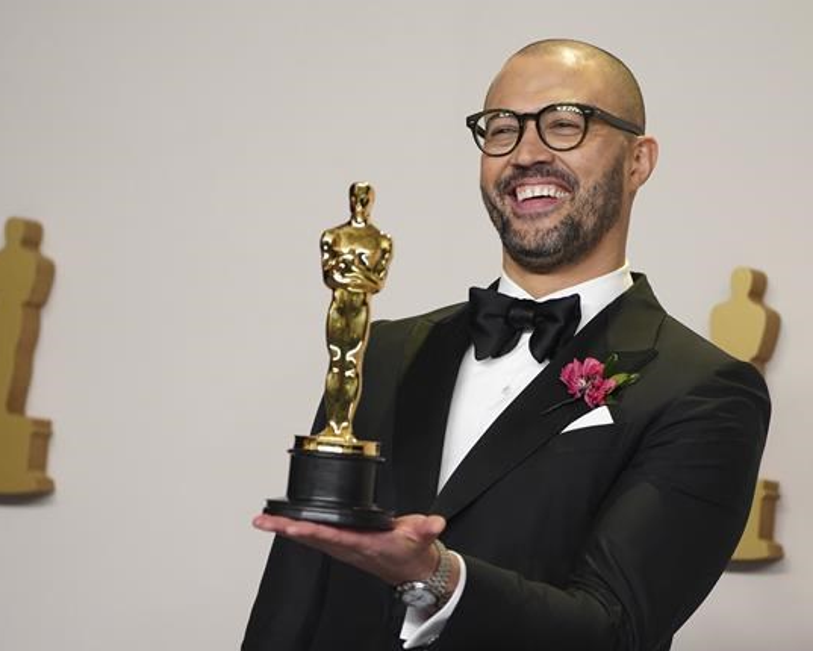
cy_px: 326
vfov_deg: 6.8
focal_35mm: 227
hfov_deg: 8.5
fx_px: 5464
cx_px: 484
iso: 4000
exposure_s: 1/500
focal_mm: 200
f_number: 5.6
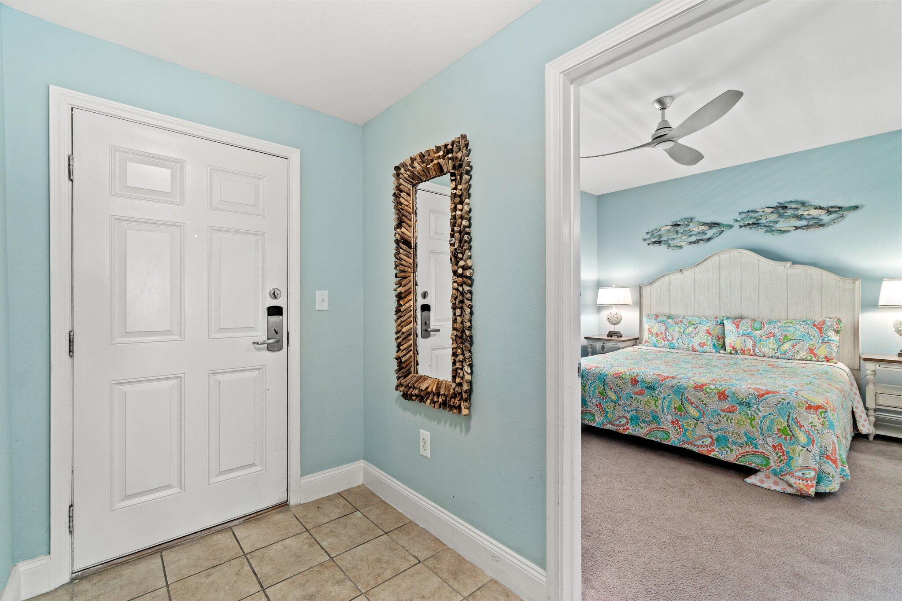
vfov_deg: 77.3
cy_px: 300
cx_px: 451
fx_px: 376
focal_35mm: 15
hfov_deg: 100.4
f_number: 8
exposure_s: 1/1.67
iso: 800
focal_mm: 10
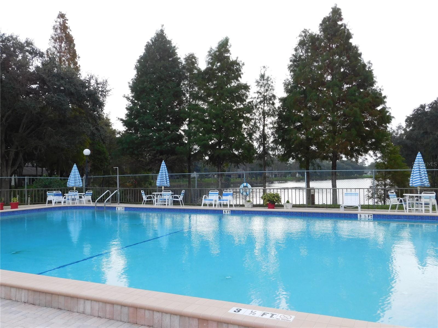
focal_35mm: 30
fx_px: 380
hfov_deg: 60.0
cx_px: 219
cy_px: 164
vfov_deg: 46.8
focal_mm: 5.3
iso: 125
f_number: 3.2
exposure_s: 1/400
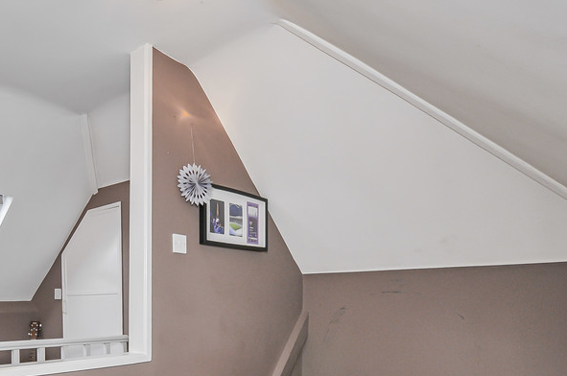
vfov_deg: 46.9
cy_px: 298
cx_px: 152
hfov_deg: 65.8
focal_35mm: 26
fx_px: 409
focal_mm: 10
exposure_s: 1/10
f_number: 14
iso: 320
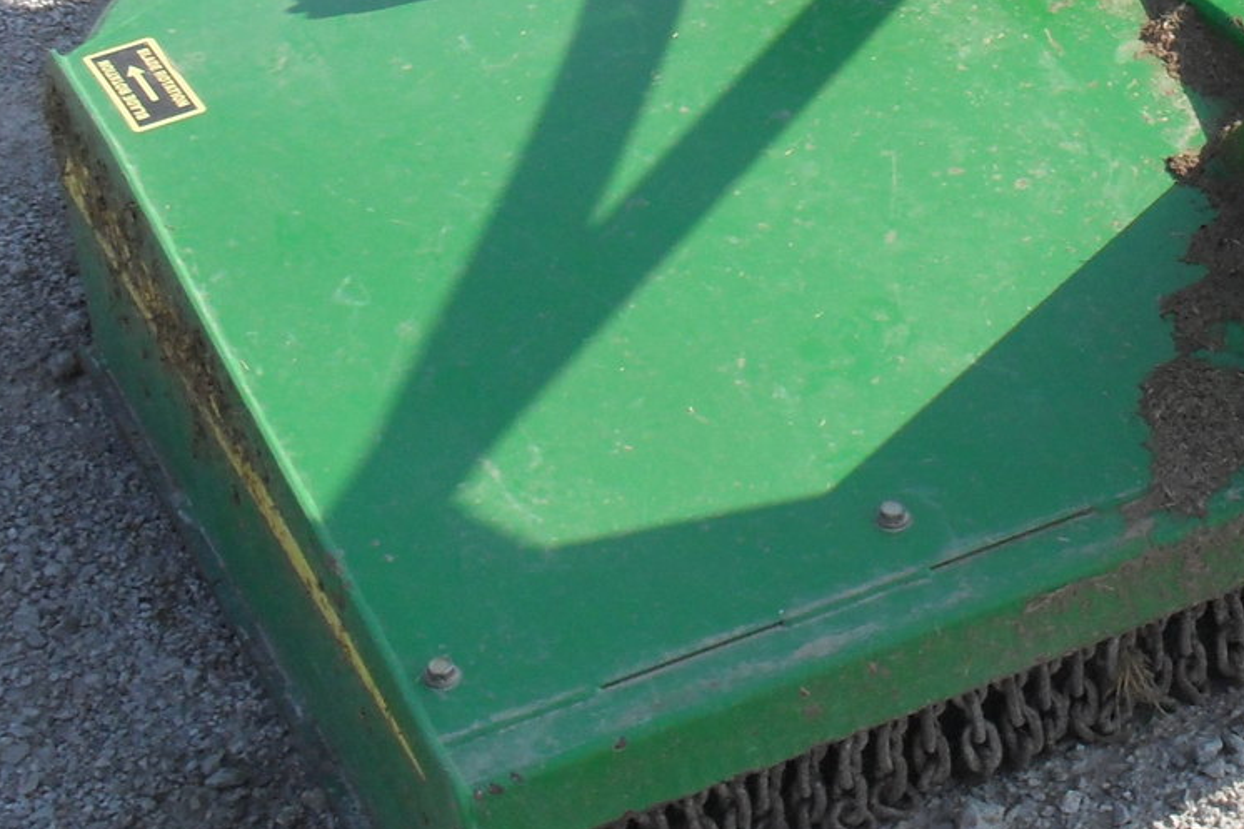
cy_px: -188
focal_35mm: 100
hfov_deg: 19.4
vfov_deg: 13.3
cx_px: 1426
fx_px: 3455
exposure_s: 1/125
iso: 100
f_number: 8.4
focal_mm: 6.3
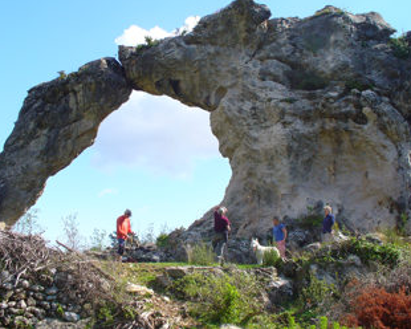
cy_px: 147
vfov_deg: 34.9
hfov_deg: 42.9
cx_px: 197
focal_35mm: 43
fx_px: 523
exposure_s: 1/200
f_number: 5.6
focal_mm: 6.1
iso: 100
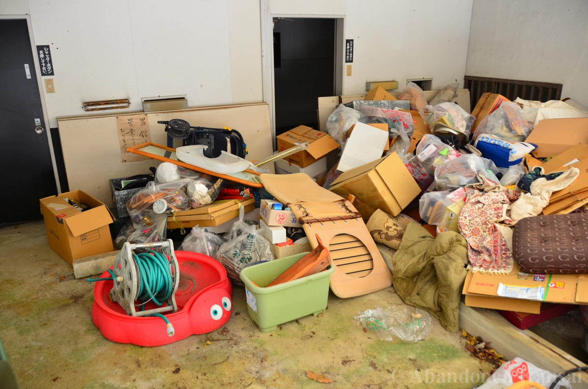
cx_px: 294
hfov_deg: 67.5
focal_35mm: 27
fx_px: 440
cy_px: 194
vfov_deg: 47.7
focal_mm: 18
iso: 200
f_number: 3.5
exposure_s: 1/25
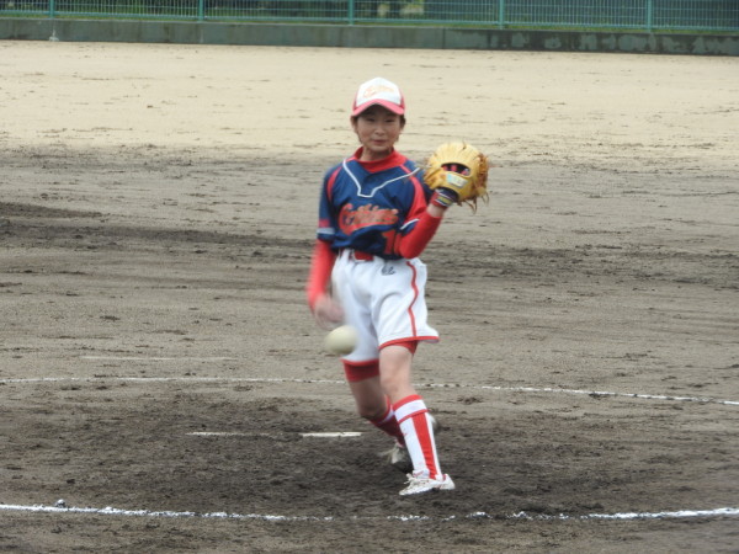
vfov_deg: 5.5
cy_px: 277
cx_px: 370
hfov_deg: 7.3
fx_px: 5764
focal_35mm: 270
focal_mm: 48.4
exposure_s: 1/125
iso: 100
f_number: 5.5
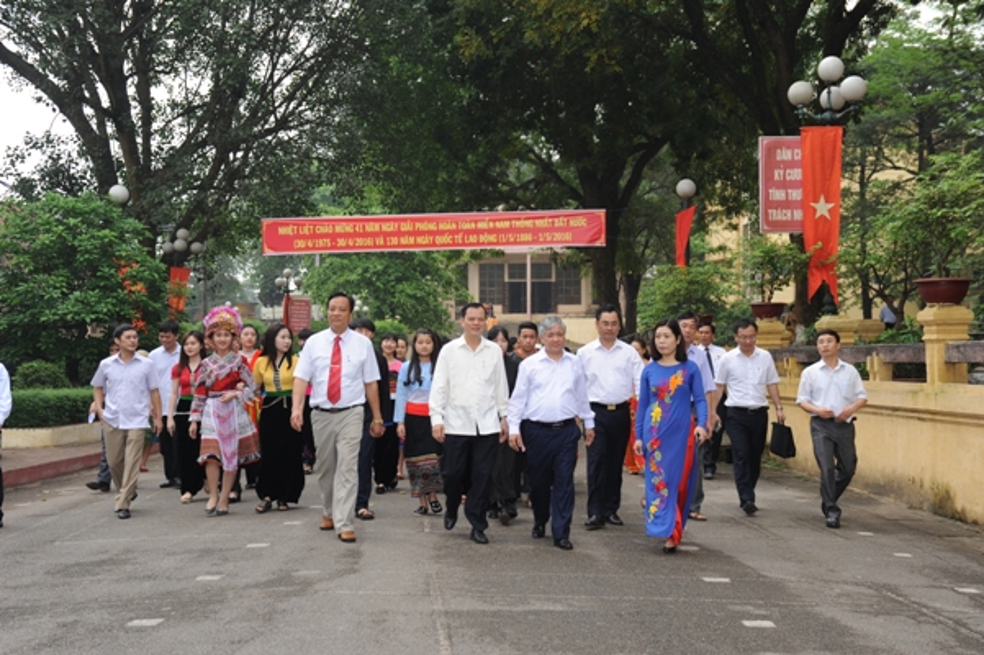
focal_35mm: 50
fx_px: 1366
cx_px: 492
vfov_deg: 27.0
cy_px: 328
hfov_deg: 39.6
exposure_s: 1/160
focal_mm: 50
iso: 250
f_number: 6.3
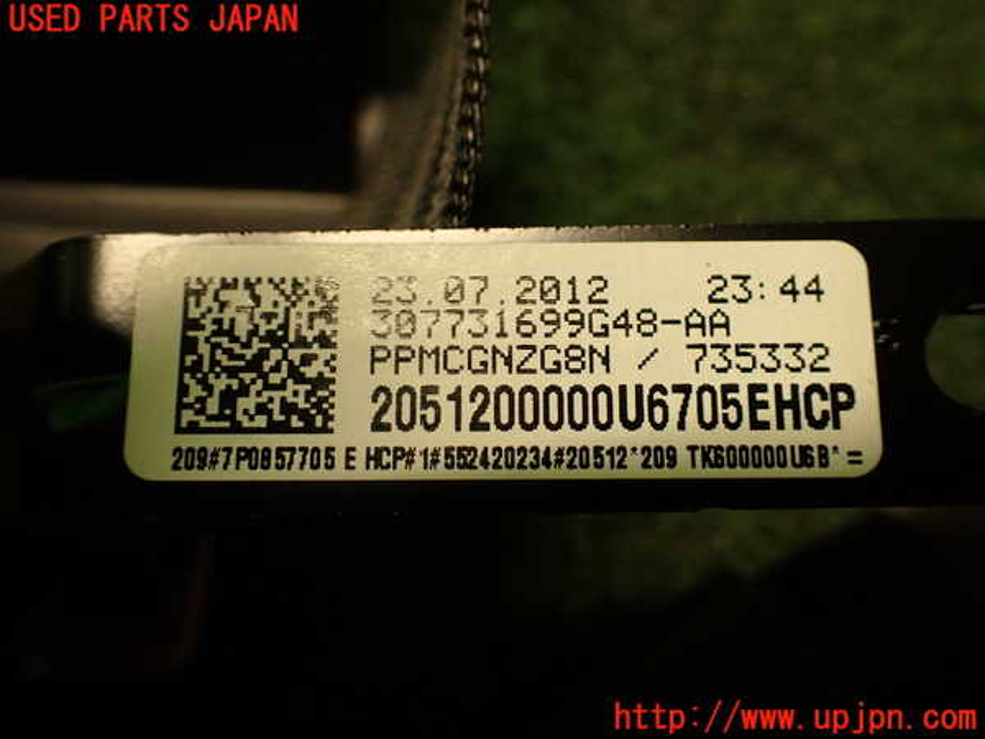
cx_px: 492
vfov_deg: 44.2
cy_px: 370
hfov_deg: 56.8
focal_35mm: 32
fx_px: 911
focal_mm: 5.79
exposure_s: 1/30
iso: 200
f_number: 2.4
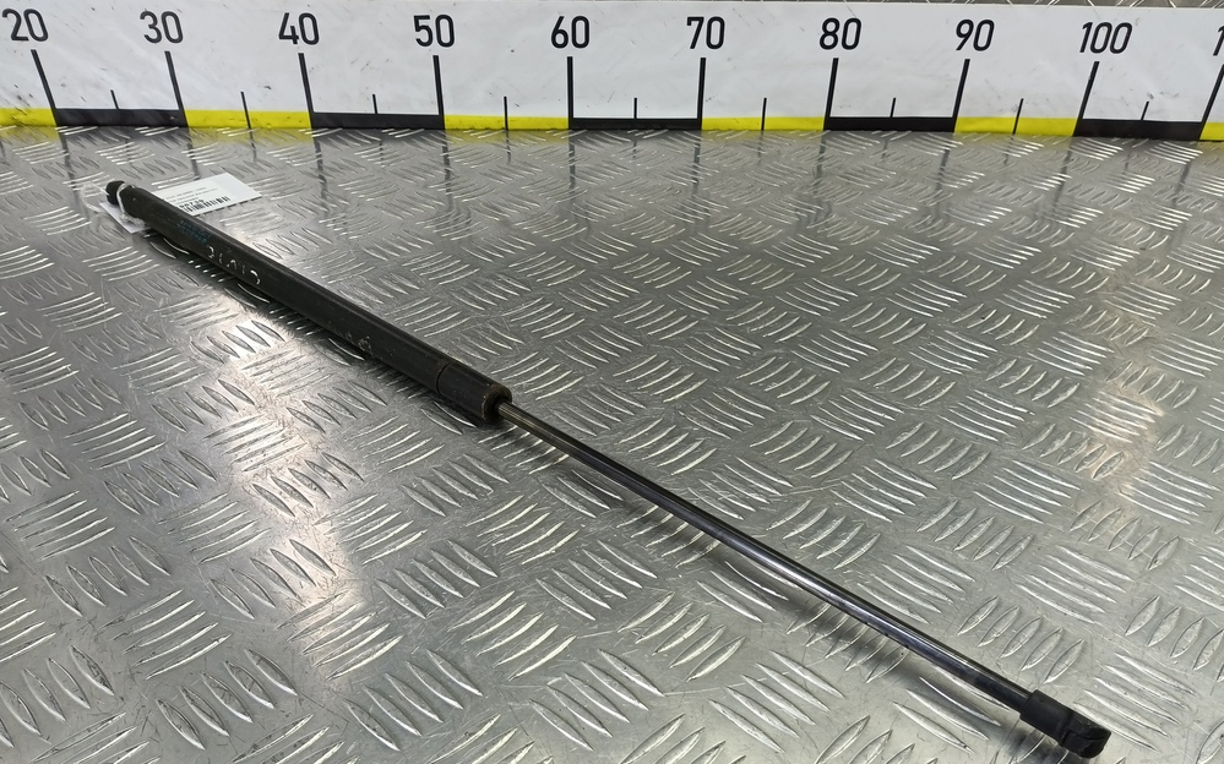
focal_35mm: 25
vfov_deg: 49.0
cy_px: 455
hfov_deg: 72.6
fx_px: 834
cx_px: 619
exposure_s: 1/50
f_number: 1.6
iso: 103
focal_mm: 4.11
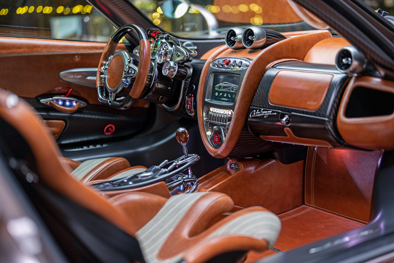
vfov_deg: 27.0
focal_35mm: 50
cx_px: 197
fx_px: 547
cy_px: 132
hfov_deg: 39.6
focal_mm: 50
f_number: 1.2
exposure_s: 1/30
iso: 250
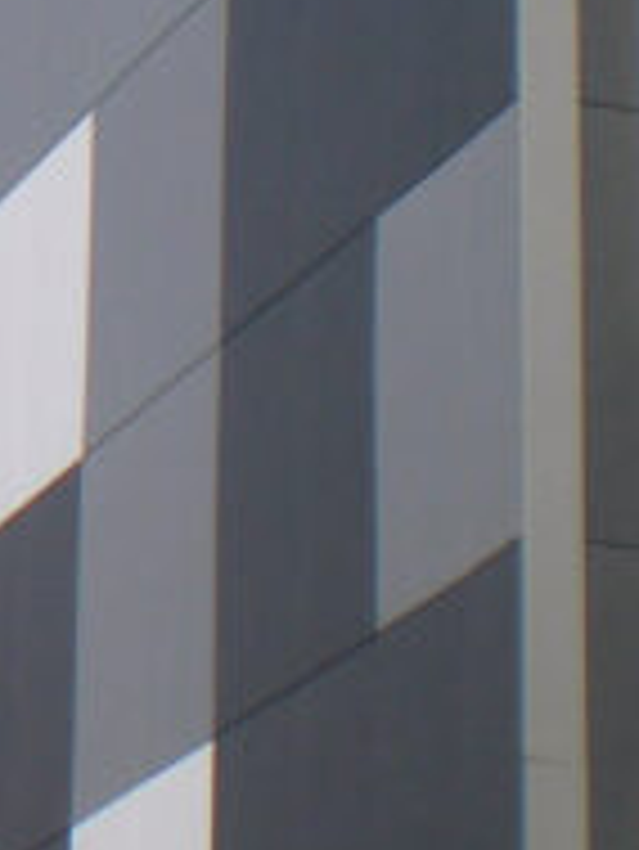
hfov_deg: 7.1
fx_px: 5065
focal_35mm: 206
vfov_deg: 9.5
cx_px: -400
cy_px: -72
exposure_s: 1/343
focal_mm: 6.3
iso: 64
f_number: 4.6
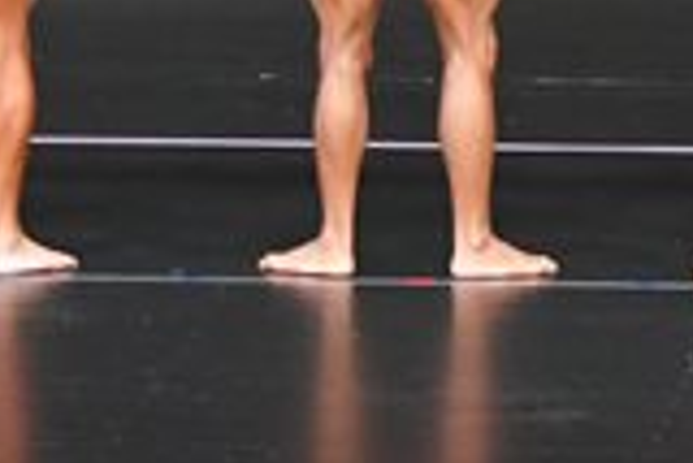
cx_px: 1072
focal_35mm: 726
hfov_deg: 2.8
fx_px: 13988
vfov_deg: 1.9
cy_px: -208
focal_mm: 100
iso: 4000
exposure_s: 1/400
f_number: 5.6
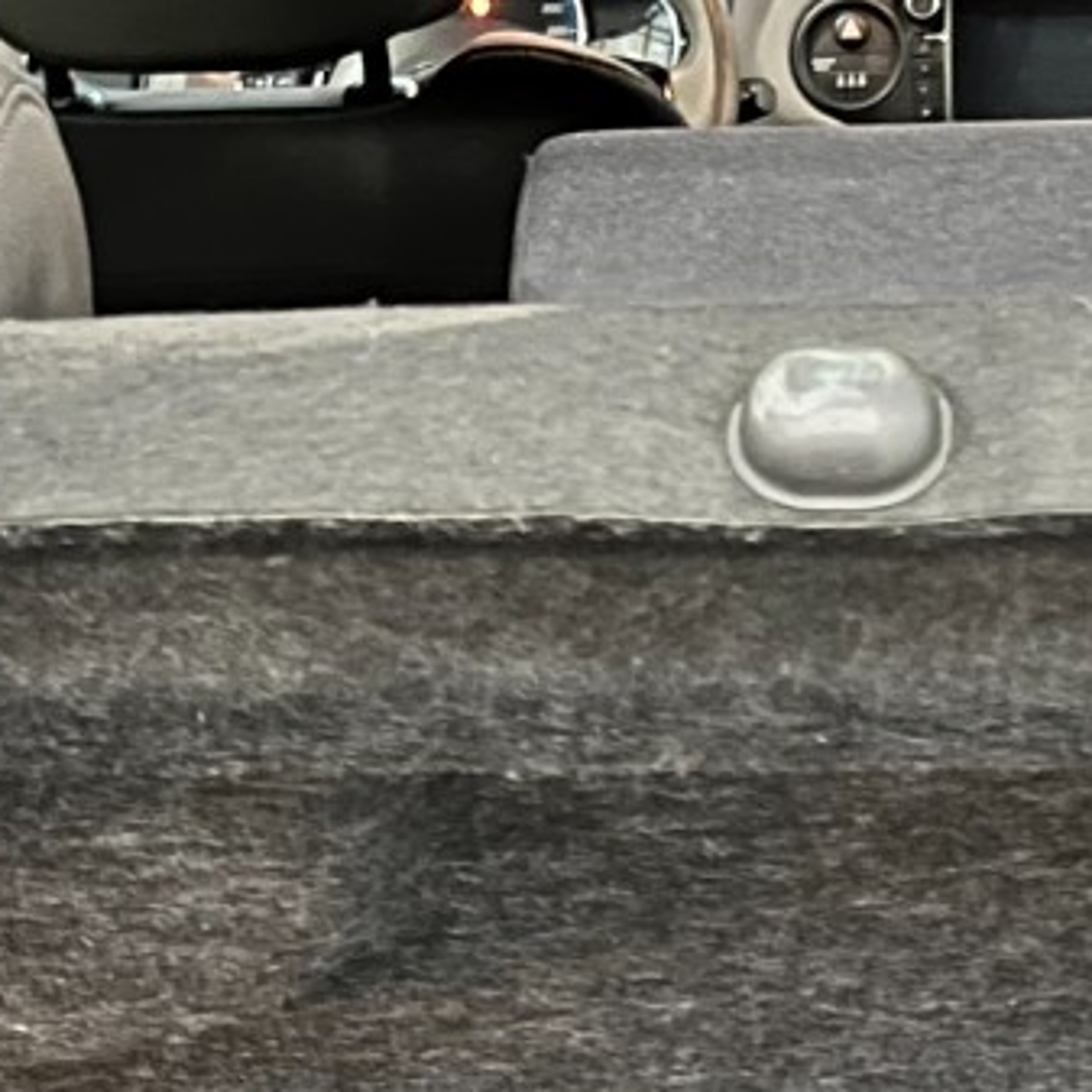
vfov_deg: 15.0
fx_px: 3890
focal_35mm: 109
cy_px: 1578
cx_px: 836
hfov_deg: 15.9
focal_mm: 5.1
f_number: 1.6
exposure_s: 1/10
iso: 640
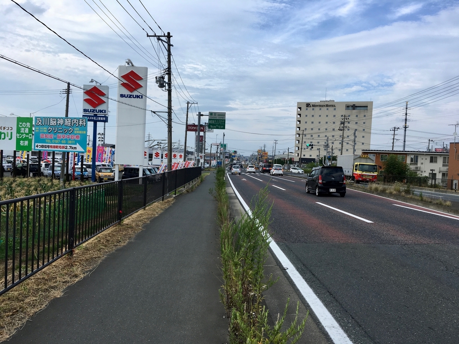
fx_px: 385
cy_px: 172
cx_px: 230
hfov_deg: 61.7
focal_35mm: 29
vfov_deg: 48.2
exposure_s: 1/739
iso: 25
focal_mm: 4.15
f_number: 2.2
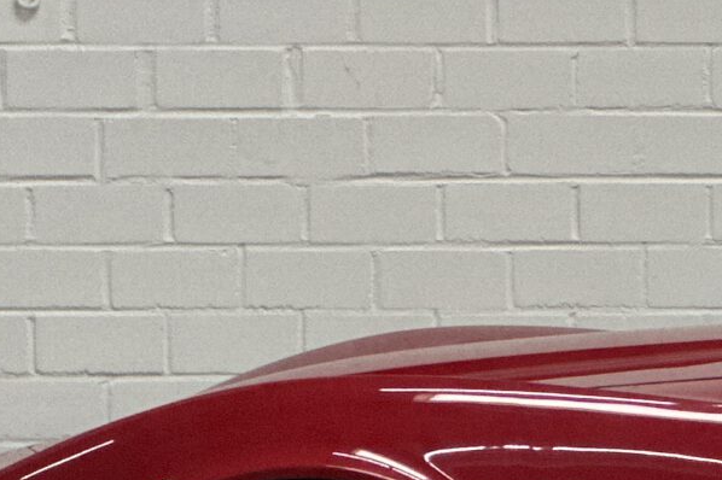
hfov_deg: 5.9
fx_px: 6875
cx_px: 1186
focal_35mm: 343
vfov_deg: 4.0
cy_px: 375
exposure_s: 1/33
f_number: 2.8
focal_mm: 9
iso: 320
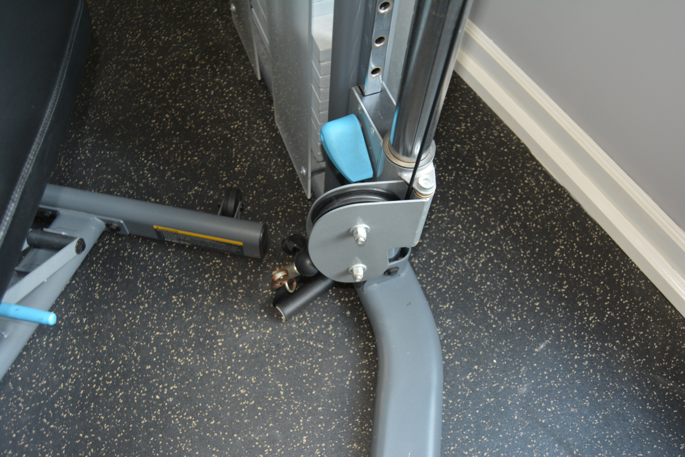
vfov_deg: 40.0
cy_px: 228
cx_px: 342
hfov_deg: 57.2
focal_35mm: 33
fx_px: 628
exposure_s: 1/60
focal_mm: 22
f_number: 3.5
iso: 560
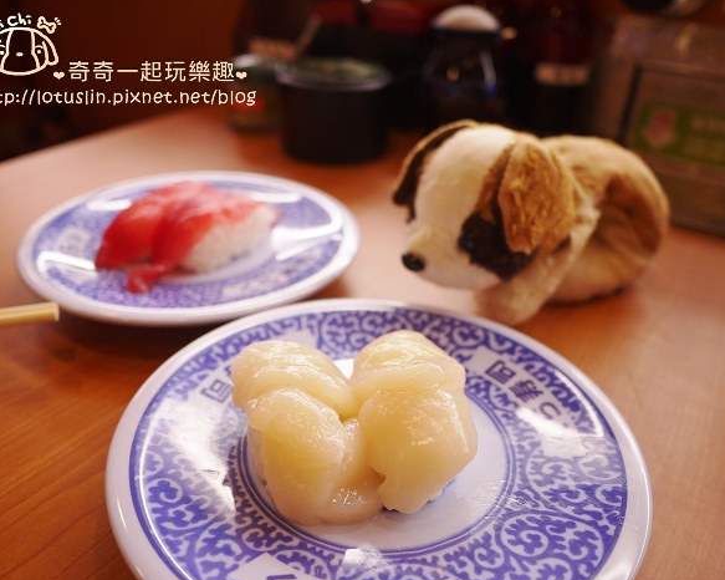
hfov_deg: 58.8
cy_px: 296
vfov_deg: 48.5
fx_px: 644
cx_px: 357
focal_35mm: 30
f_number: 2.5
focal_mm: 14
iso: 100
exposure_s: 1/125
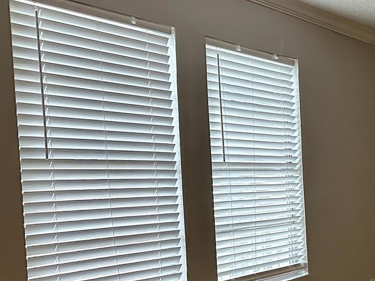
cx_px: 429
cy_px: 224
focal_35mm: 59
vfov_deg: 24.4
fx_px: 639
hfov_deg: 29.0
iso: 800
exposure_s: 1/30
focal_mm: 6.86
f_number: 1.78
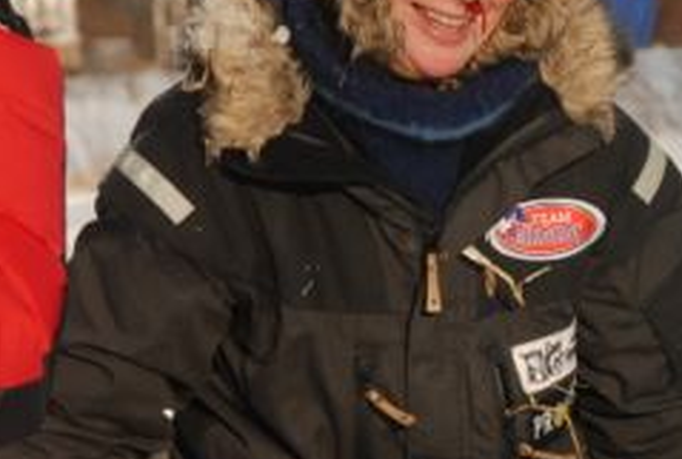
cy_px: 342
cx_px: 662
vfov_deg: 3.3
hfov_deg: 4.9
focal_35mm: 421
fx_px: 8007
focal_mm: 105
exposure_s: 1/400
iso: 400
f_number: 10
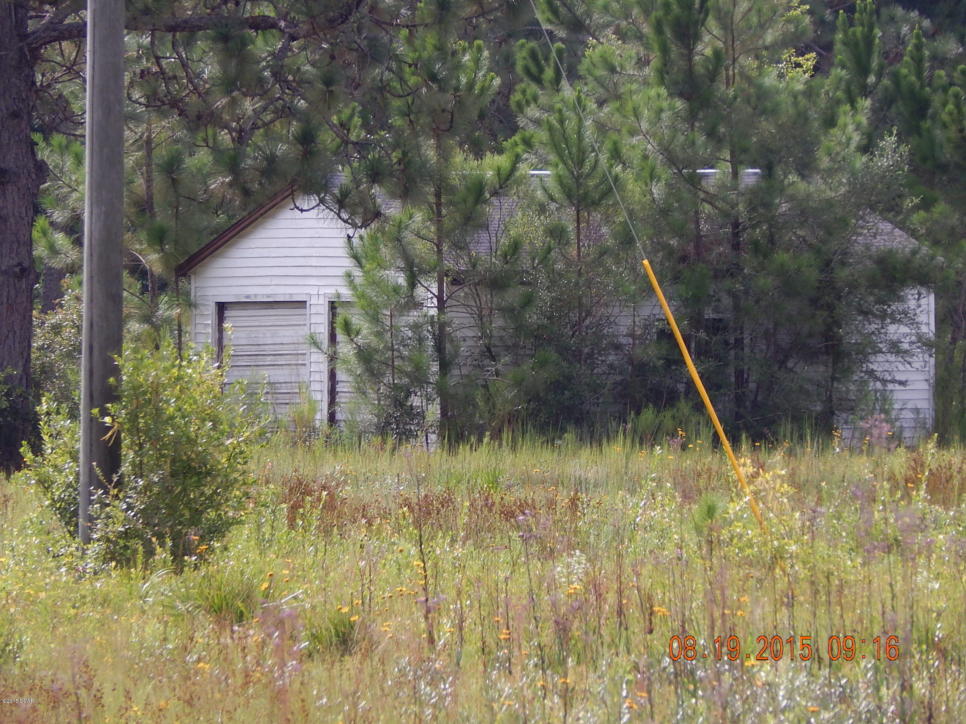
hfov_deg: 4.6
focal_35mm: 430
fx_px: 12000
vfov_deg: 3.5
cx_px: 483
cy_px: 362
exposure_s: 1/200
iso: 125
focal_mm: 76.4
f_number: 5.7
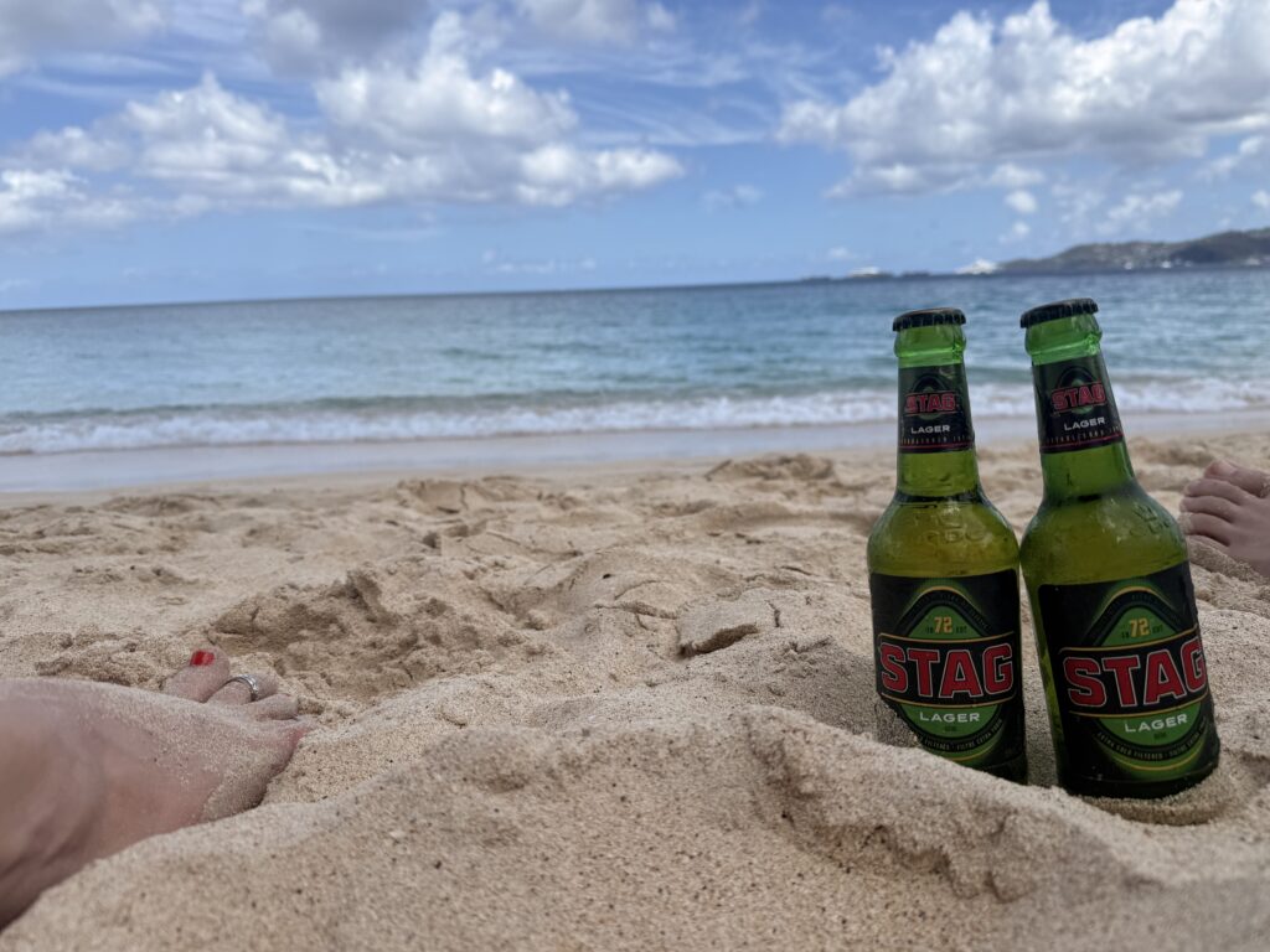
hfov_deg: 71.6
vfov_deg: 56.8
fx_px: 881
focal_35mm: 24
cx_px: 635
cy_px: 476
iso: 80
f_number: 1.78
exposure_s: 1/6173
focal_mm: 6.76
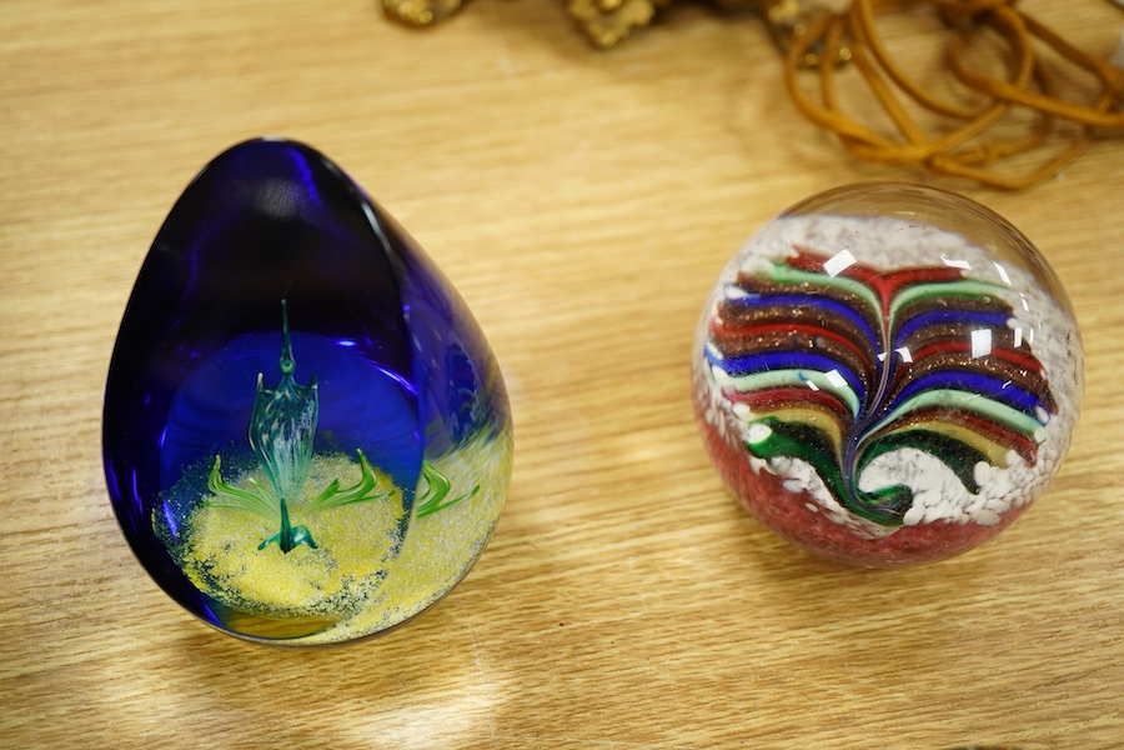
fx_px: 1405
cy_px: 375
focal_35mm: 45
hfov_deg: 43.6
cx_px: 562
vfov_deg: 29.9
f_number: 5
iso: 1250
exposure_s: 1/125
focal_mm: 30
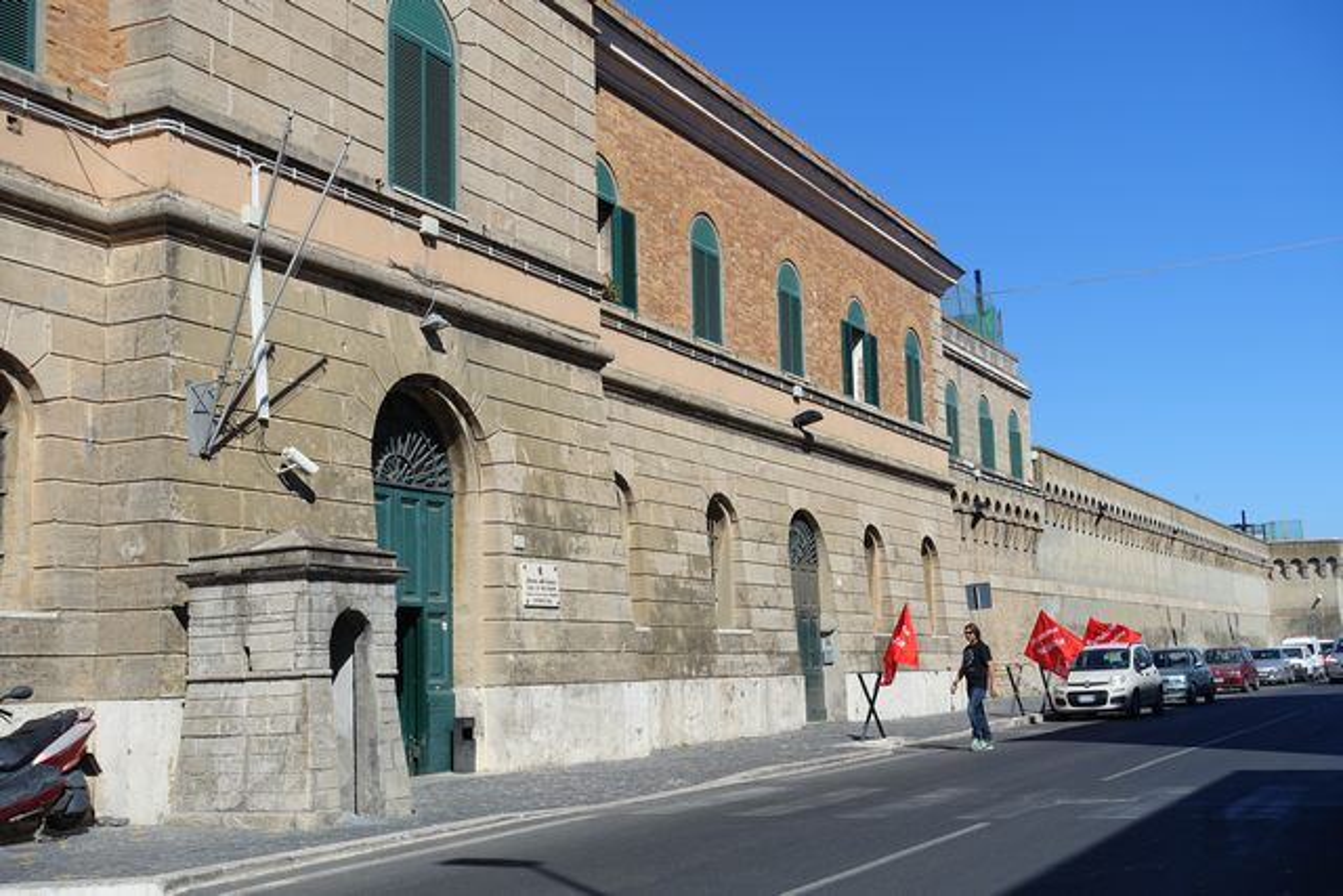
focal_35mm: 42
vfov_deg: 31.9
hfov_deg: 46.4
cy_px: 448
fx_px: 1567
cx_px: 672
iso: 125
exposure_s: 1/160
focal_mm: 15.52
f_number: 4
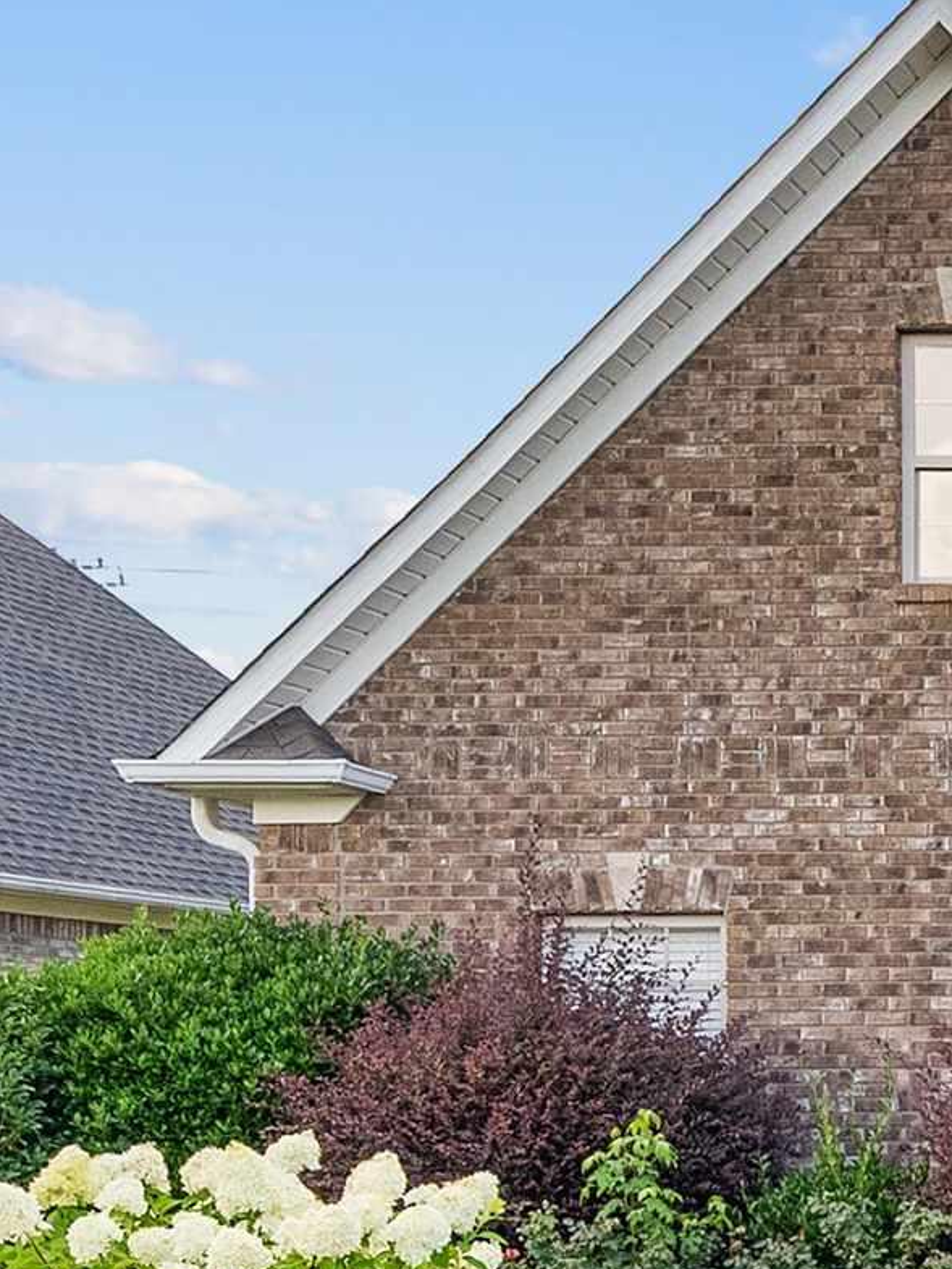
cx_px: 1729
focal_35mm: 64
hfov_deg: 18.1
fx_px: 2346
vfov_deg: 29.7
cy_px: 982
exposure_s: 1/100
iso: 400
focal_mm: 17
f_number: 8
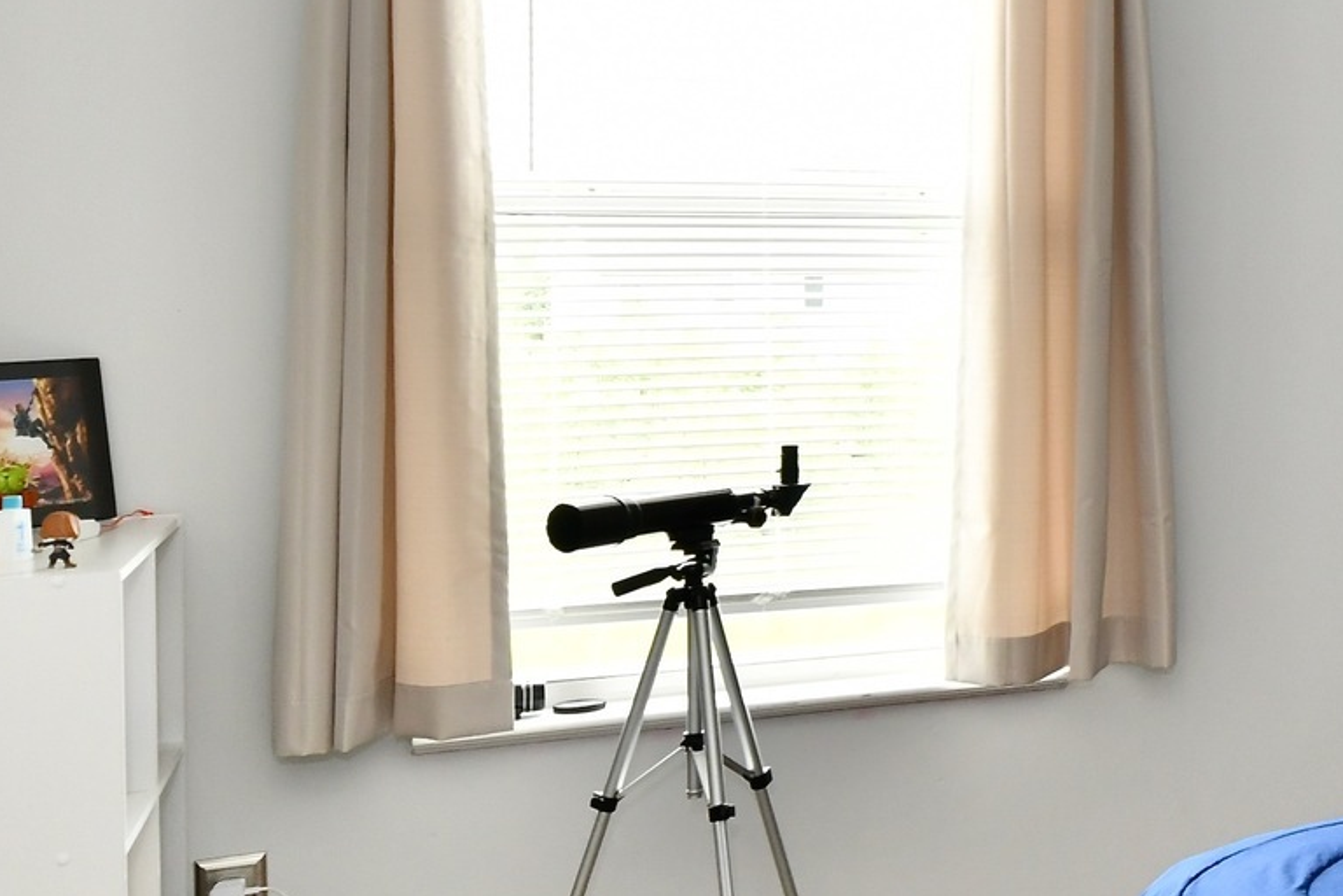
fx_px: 2089
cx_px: 1812
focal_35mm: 56
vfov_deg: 24.1
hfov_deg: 28.3
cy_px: 287
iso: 640
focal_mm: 14
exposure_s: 1/60
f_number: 6.3
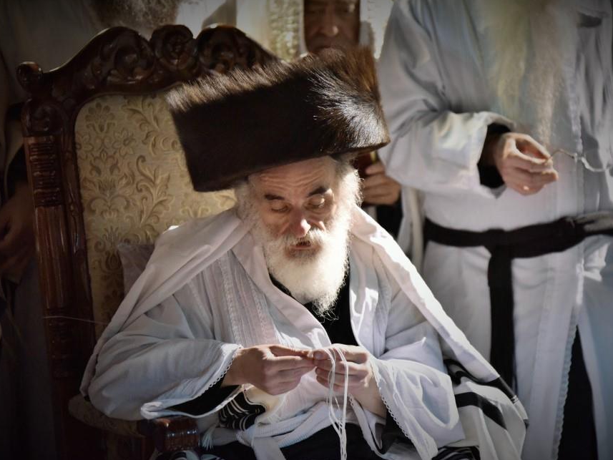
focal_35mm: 201
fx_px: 3560
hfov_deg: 9.8
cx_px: 324
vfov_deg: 7.4
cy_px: 238
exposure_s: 1/100
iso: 6400
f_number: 2.8
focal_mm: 175
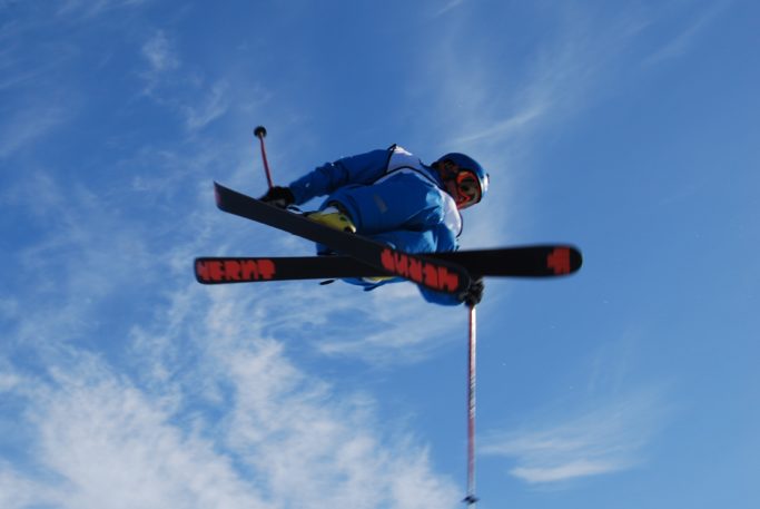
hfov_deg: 46.4
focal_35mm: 42
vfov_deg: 32.0
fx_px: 888
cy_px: 254
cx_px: 380
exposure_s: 1/320
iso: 100
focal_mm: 28
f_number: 9
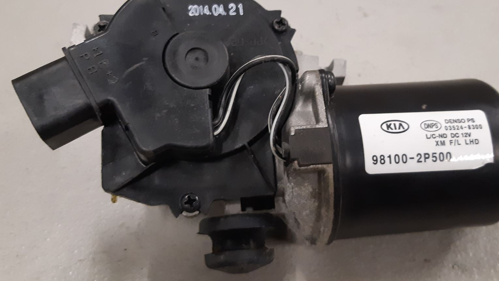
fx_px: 503
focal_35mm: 38
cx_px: 277
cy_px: 110
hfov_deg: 52.7
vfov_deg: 31.1
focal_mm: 3.93
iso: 200
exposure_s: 1/50
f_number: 1.7
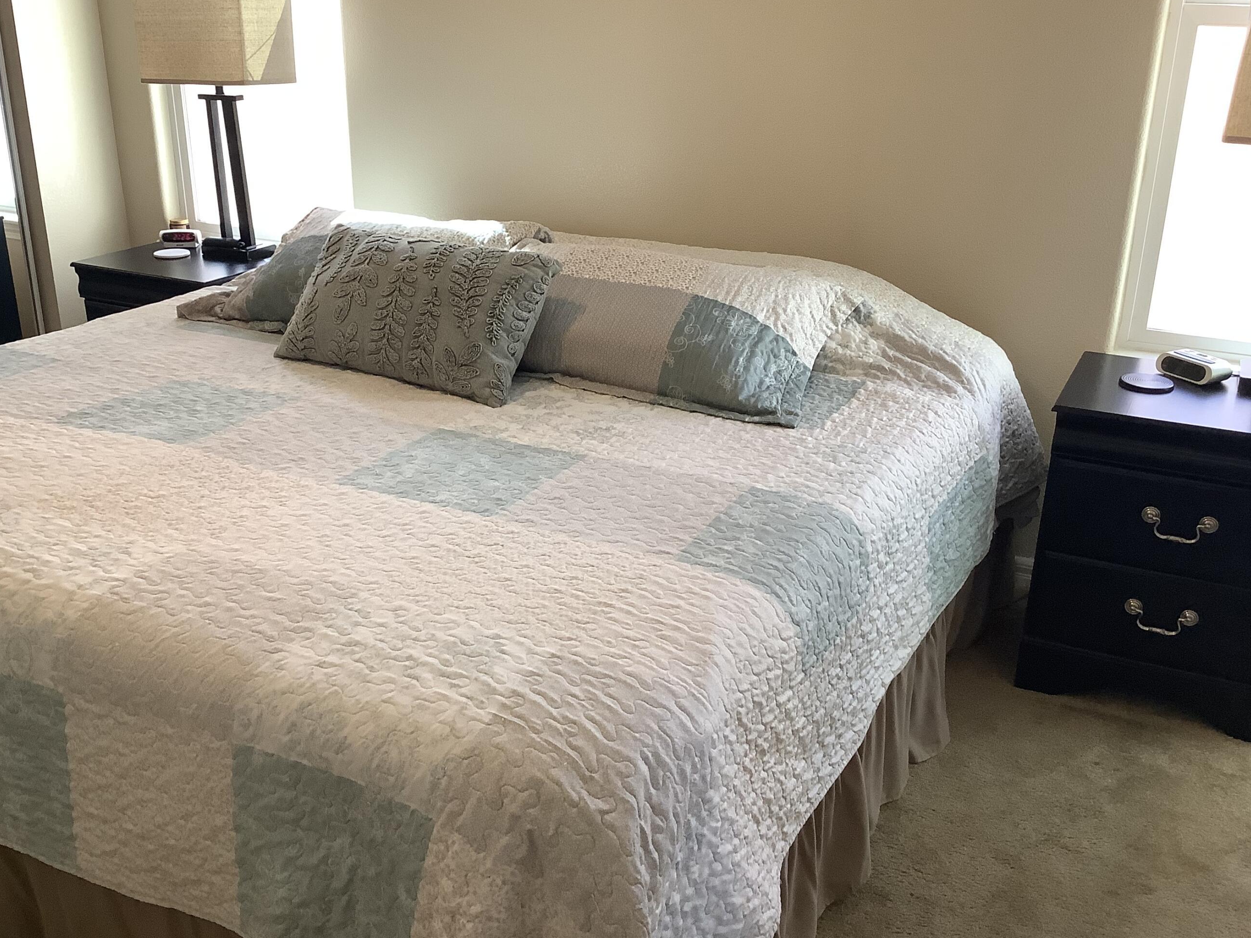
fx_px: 1301
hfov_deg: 51.2
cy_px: 501
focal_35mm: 36
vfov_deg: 39.6
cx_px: 554
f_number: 2.4
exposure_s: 1/50
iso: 125
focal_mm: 3.3
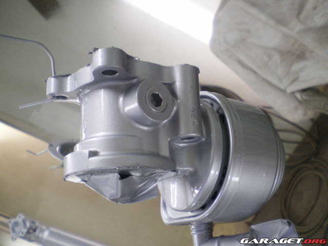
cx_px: 164
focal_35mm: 38
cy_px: 123
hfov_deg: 49.0
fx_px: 360
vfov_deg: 37.7
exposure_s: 1/30
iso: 125
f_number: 3.1
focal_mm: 6.3
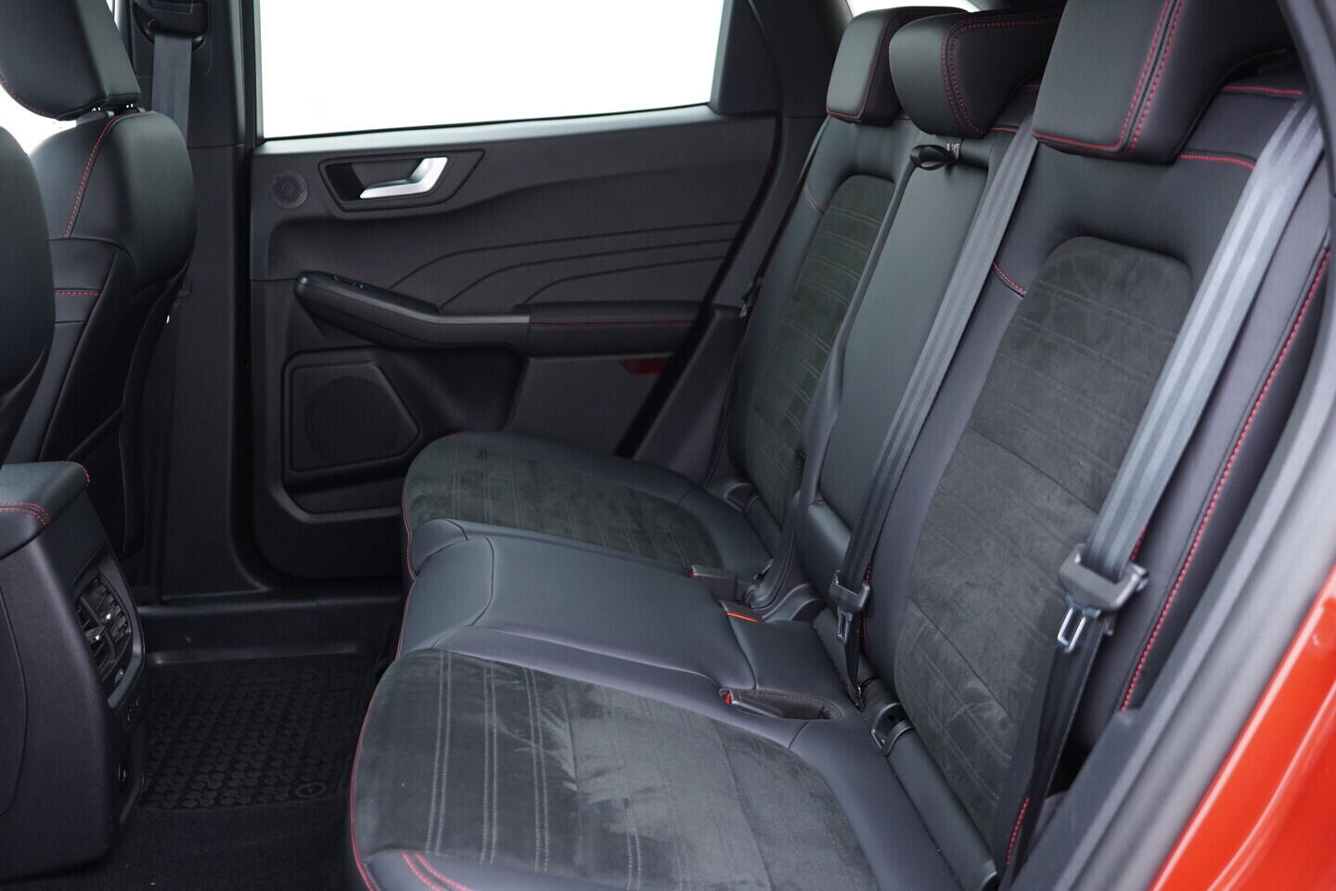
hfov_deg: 53.1
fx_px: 1336
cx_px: 668
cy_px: 446
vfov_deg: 36.9
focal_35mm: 36
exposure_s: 1/40
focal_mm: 24
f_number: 2.8
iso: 800
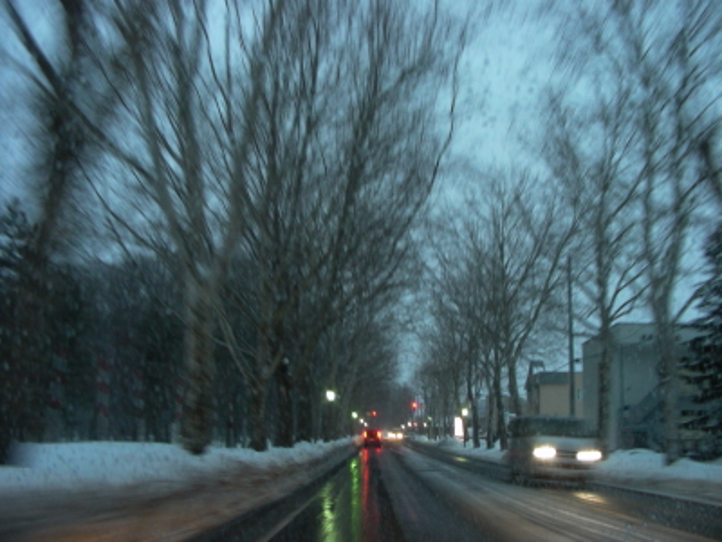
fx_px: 793
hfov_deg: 49.0
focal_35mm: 38
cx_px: 361
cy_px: 271
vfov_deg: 37.7
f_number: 3.5
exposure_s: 1/10.3
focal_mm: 6.3
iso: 200
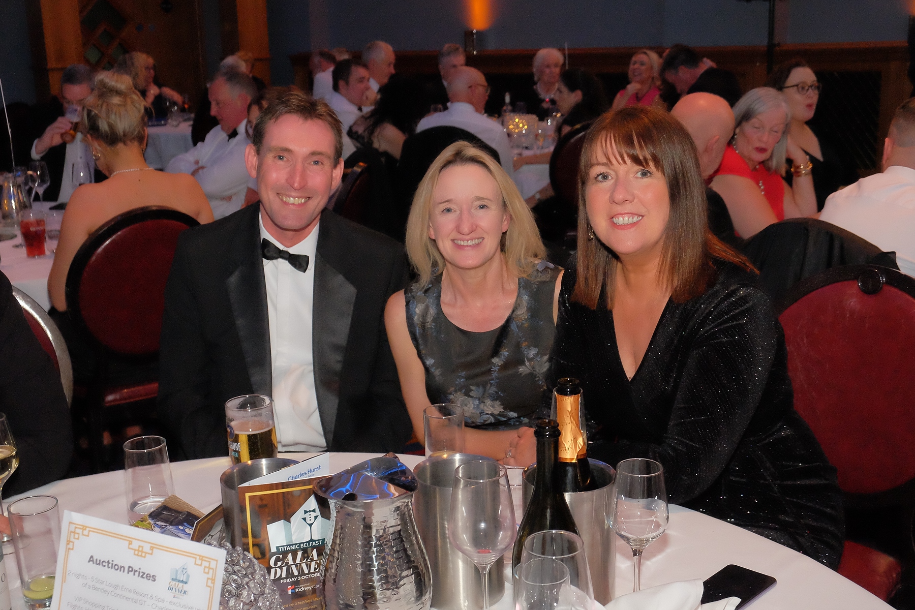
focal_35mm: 43
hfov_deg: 45.4
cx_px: 458
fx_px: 1093
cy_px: 305
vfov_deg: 31.2
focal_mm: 28.9
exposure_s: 1/160
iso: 6400
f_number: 4.5
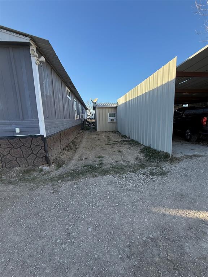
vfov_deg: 102.1
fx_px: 112
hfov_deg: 85.7
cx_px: 104
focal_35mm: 14
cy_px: 138
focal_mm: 2.22
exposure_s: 1/694
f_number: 2.2
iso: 64
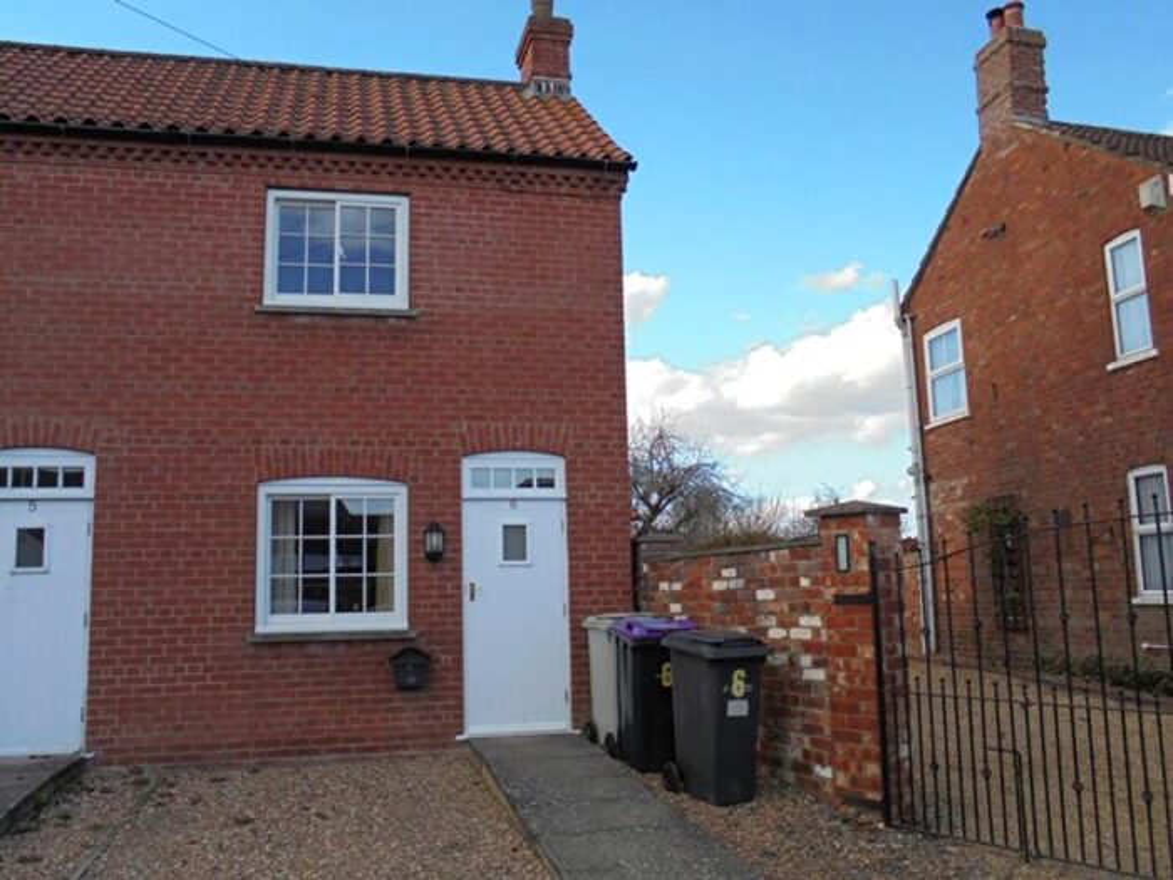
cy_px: 440
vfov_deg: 48.2
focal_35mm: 29
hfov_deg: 61.7
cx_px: 586
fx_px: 983
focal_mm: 5.3
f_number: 3.7
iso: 100
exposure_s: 1/400
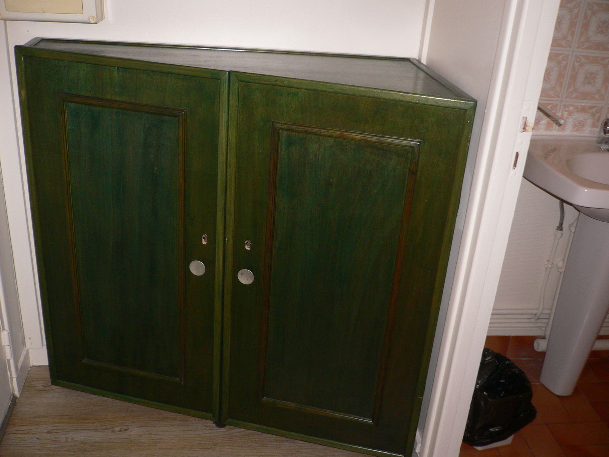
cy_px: 228
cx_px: 304
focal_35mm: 35
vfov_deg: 40.7
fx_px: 616
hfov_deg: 52.6
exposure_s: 1/60
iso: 150
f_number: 2.8
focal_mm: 5.8
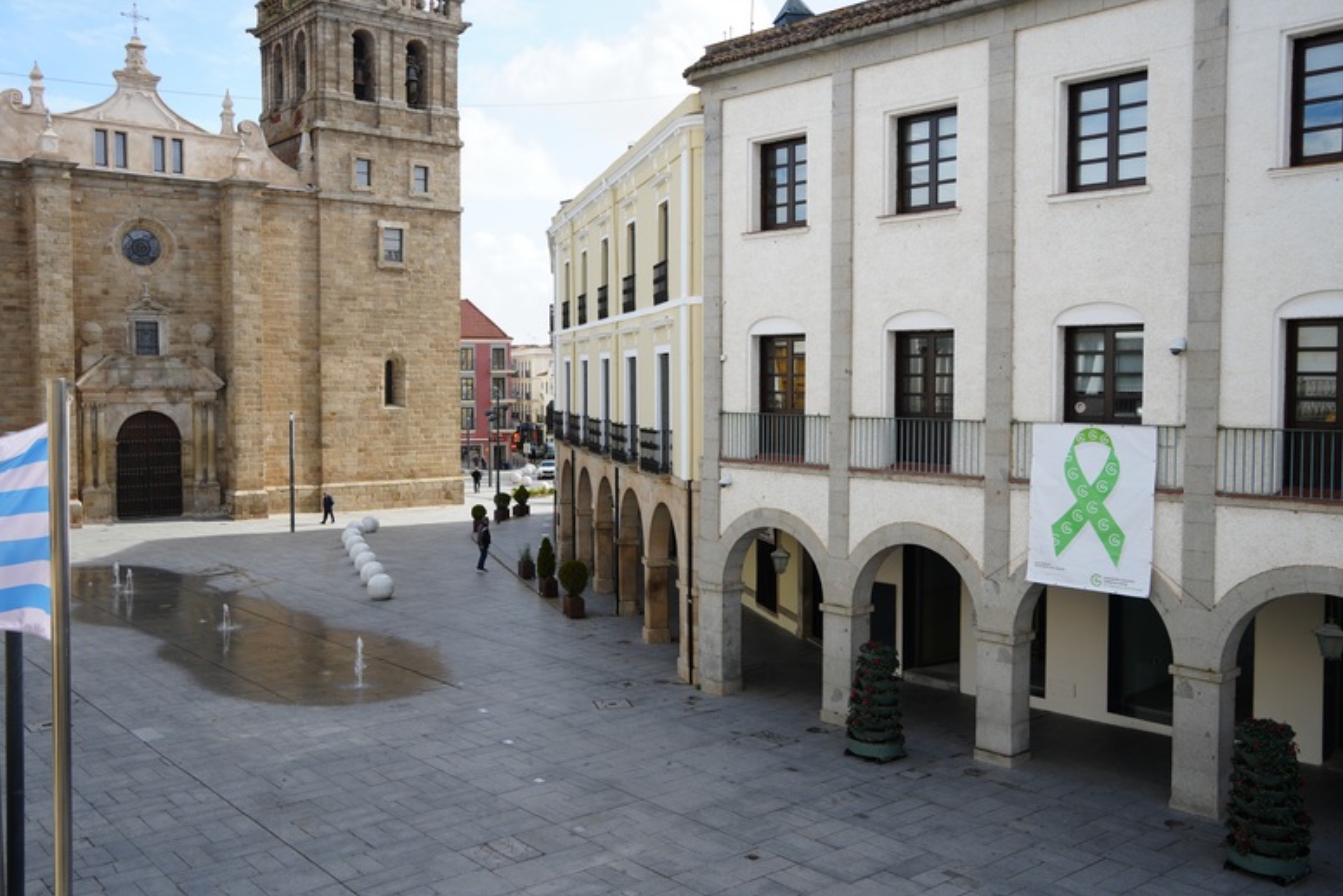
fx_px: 1194
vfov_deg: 41.1
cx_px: 676
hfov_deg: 58.7
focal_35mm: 32
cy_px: 436
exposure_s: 1/320
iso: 100
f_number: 5
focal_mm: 31
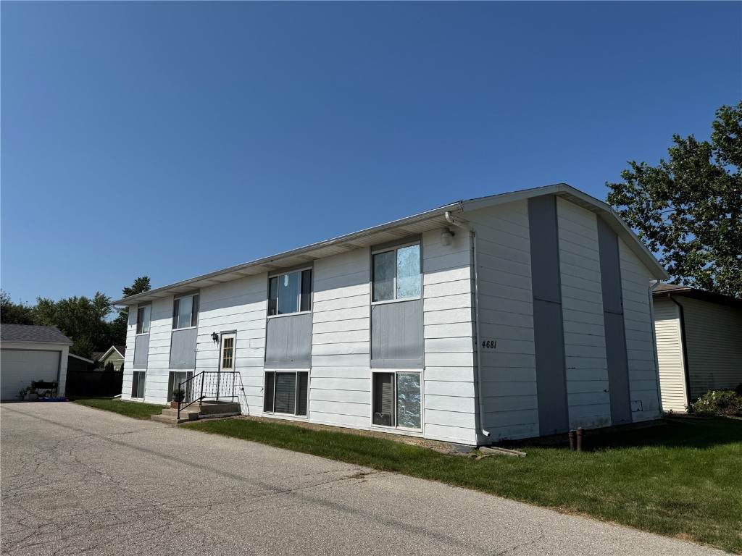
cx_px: 371
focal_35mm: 24
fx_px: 514
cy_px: 278
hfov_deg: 71.6
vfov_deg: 56.8
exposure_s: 1/9009
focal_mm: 6.76
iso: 80
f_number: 1.78
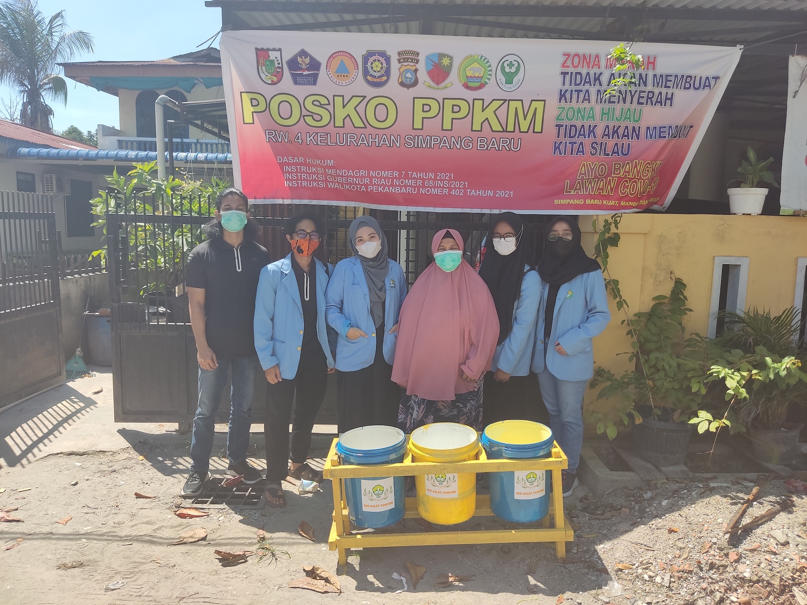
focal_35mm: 25
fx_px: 583
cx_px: 404
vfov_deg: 54.9
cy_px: 302
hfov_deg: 69.4
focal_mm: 4.71
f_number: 1.79
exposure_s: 1/876
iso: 50
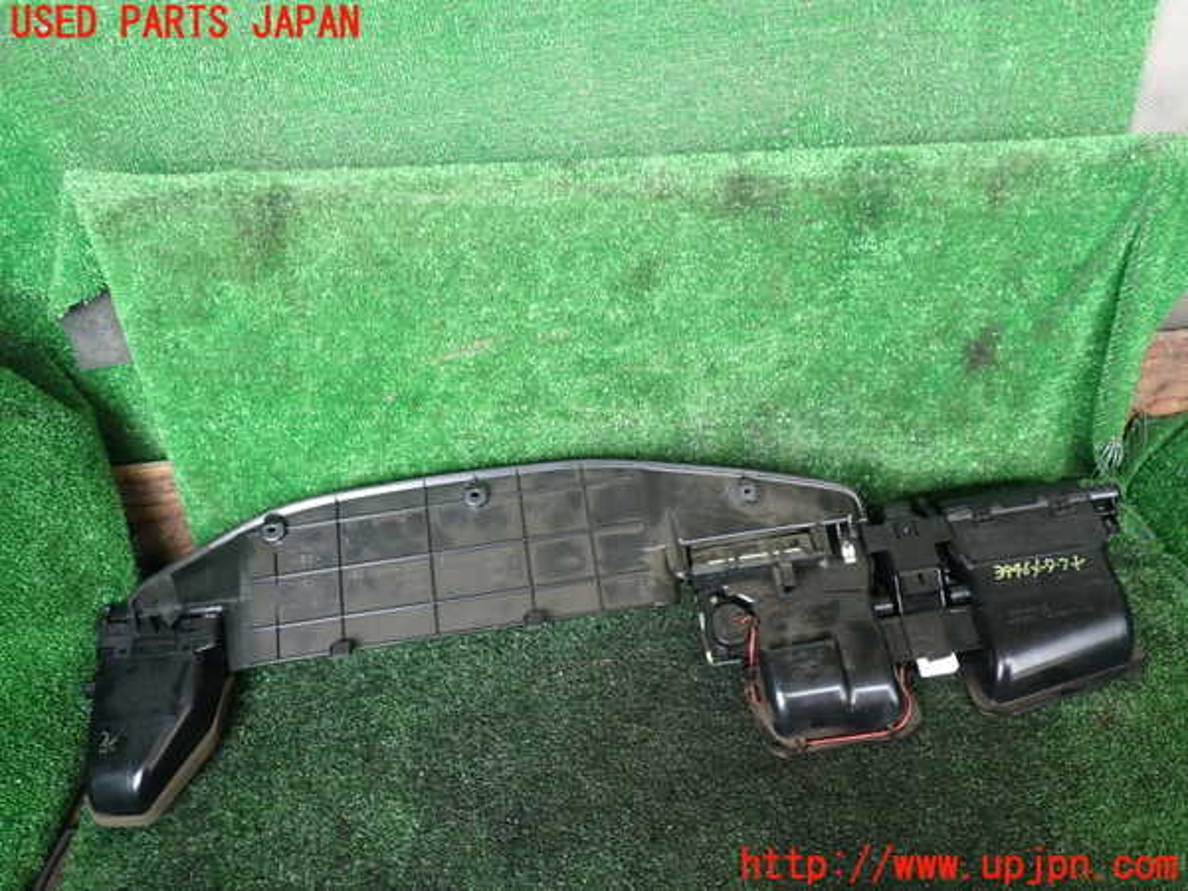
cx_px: 594
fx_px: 1030
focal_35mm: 30
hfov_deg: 60.0
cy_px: 446
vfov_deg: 46.8
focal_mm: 5.4
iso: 200
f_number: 2.3
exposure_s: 1/40
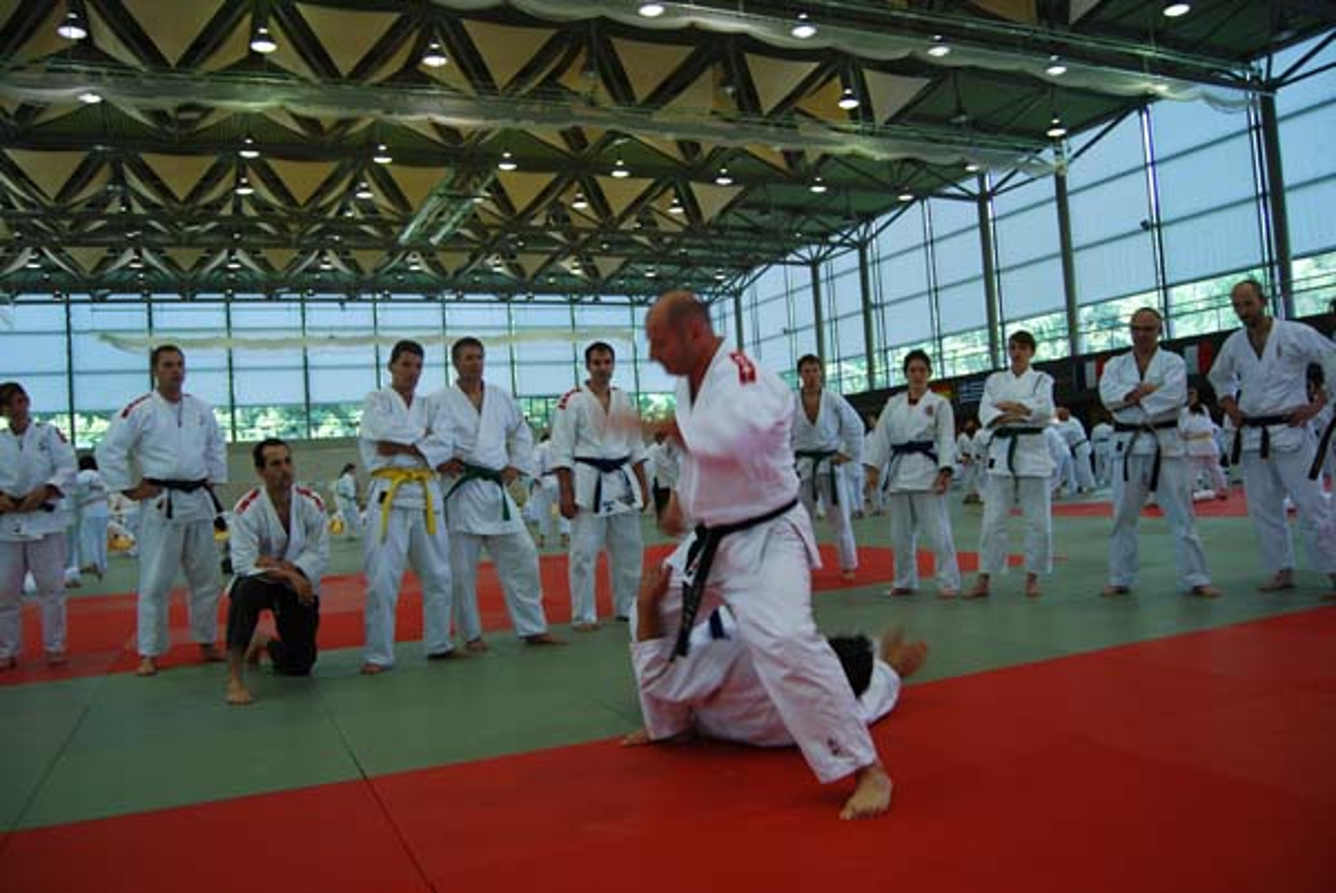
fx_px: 1003
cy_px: 446
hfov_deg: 67.3
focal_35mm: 27
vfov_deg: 48.0
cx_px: 668
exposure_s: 1/60
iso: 200
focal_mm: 18
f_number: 4
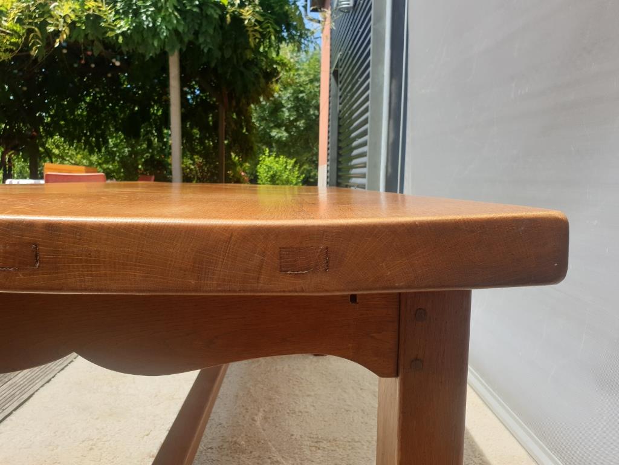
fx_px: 465
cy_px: 232
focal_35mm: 26
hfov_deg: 67.3
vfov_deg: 53.1
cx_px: 310
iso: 50
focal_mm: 4.3
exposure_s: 1/1103
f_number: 2.4
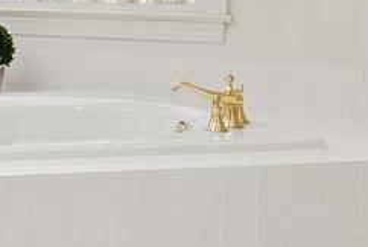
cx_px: -341
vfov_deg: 12.5
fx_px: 1095
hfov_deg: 15.6
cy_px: -63
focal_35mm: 107
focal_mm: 18
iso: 800
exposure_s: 1/25
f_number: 4
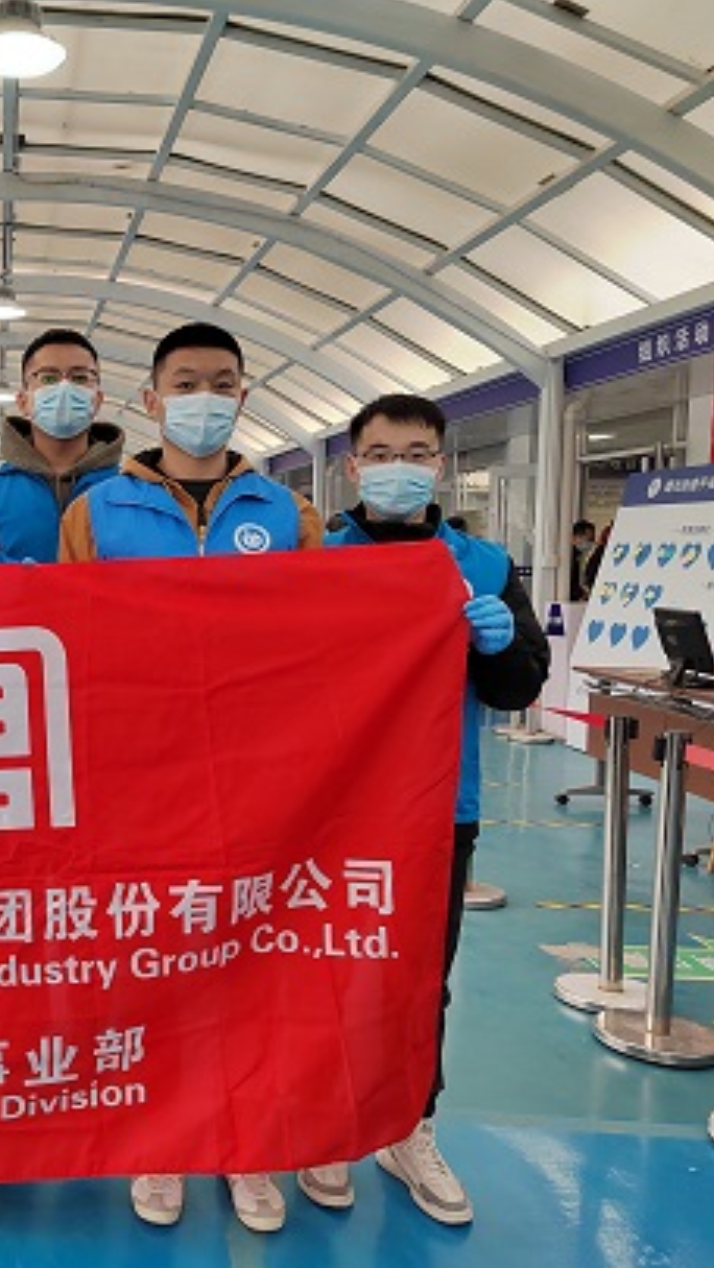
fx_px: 1144
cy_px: 632
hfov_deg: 31.4
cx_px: -38
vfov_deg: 58.0
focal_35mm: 34
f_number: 1.9
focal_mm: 5.52
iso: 253
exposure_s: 1/100
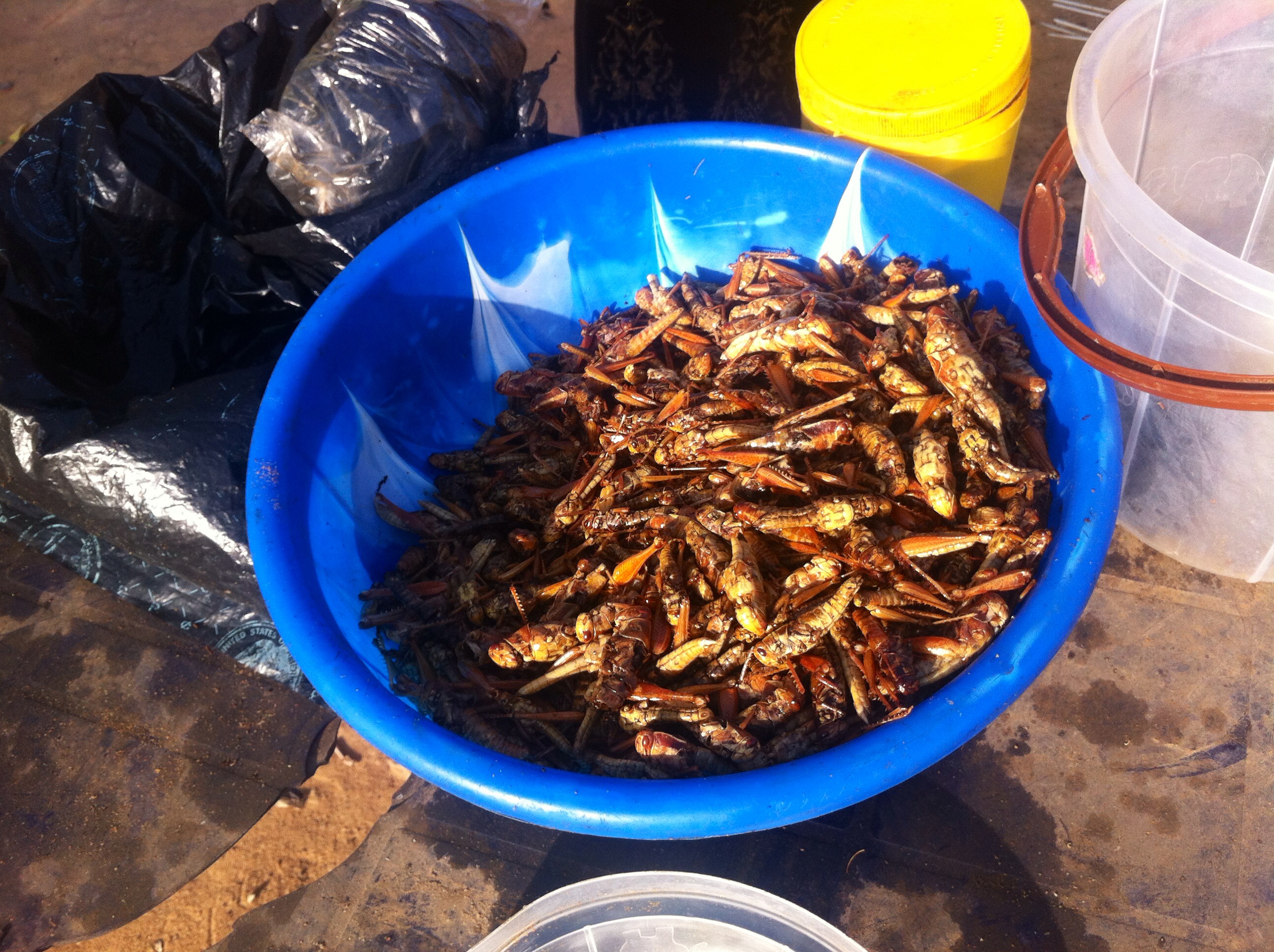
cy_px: 476
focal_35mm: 35
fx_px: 1286
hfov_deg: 52.7
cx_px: 637
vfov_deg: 40.6
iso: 80
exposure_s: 1/305
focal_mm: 3.85
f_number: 2.8
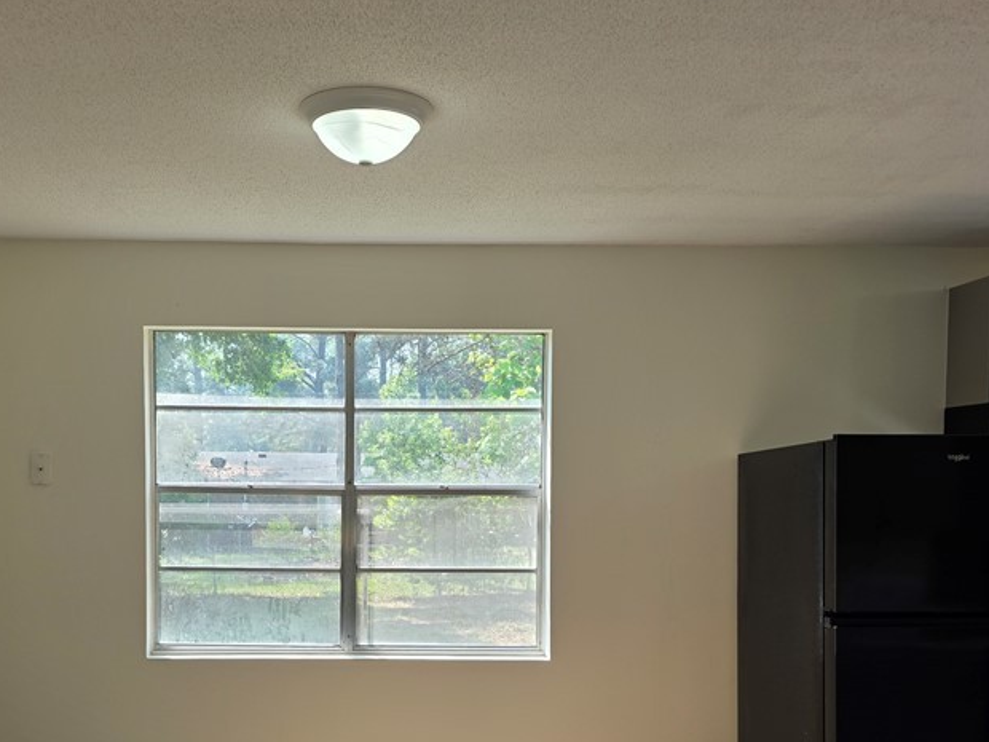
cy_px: 528
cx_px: 365
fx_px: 1086
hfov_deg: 48.5
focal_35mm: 38
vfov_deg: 37.1
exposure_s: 1/359
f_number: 1.7
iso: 32
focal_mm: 6.3
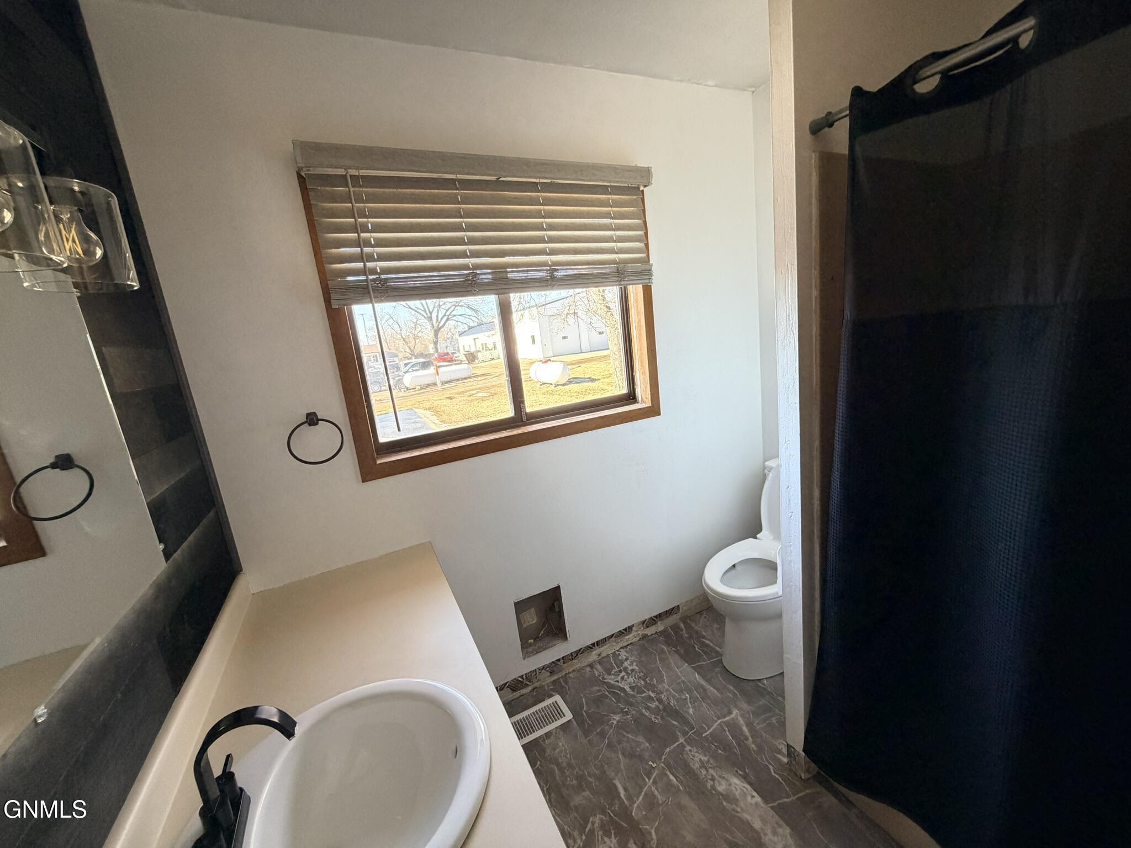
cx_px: 566
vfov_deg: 85.7
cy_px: 424
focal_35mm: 14
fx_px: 457
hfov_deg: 102.1
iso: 320
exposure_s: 1/121
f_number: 2.2
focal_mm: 2.22
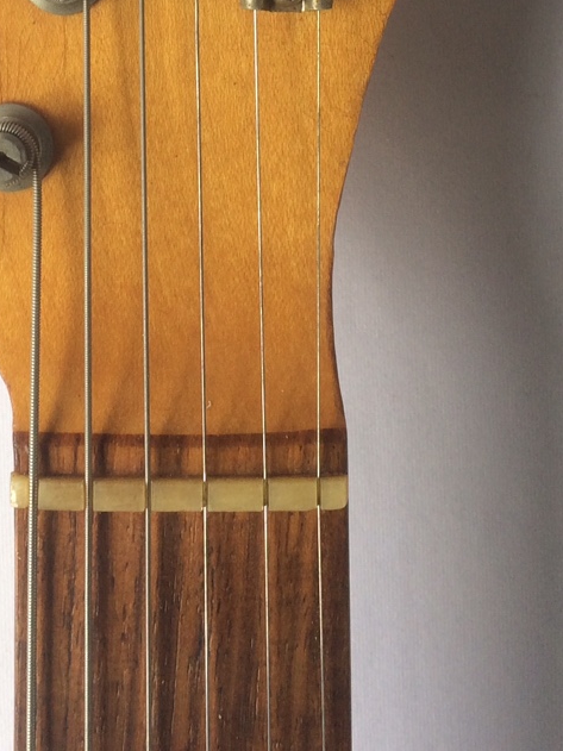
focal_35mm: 74
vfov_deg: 24.4
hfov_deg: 19.8
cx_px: 154
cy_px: -99
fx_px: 1605
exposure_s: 1/126
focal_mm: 4.15
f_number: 2.2
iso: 32
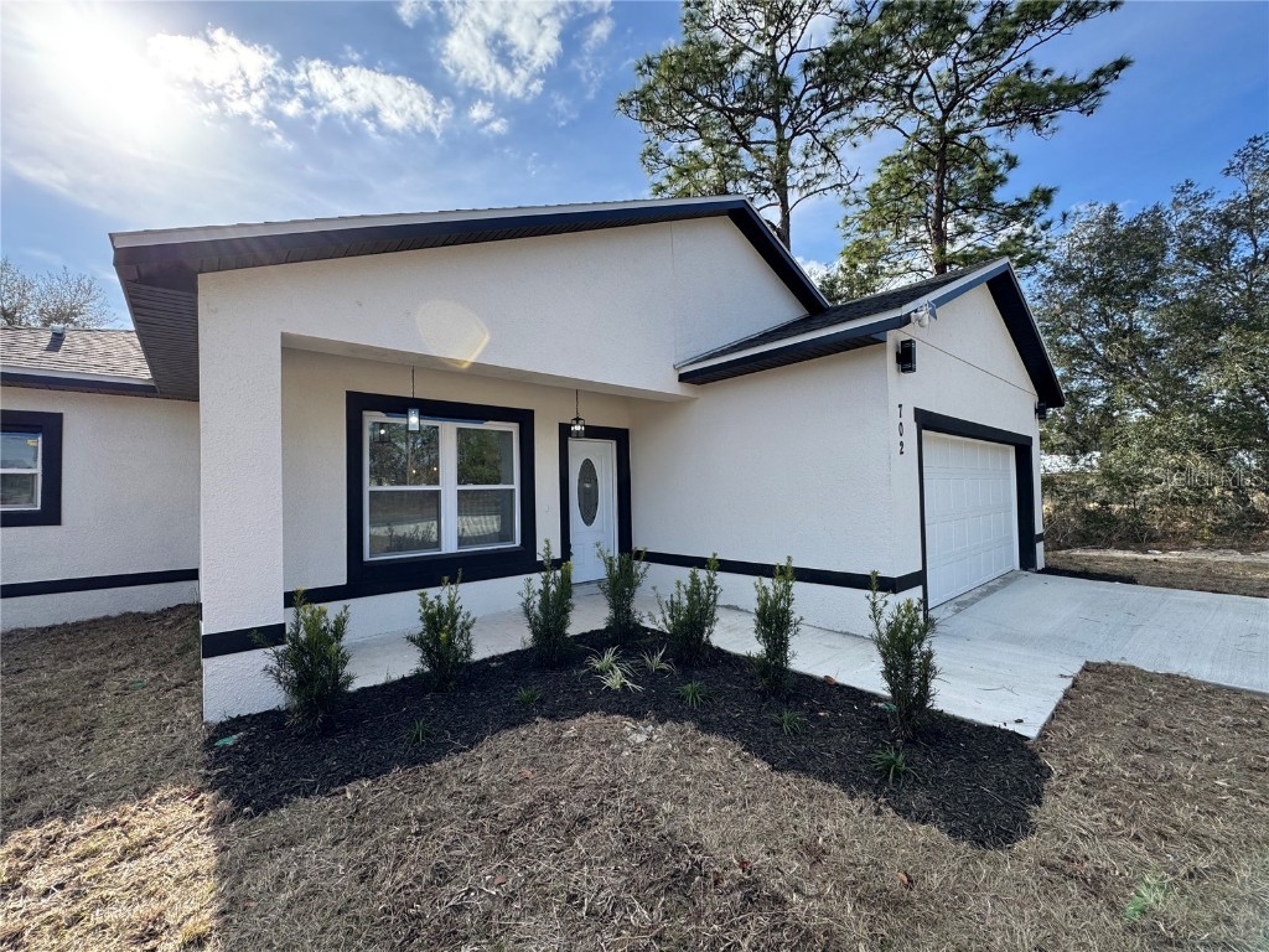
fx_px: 513
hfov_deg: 102.1
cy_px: 476
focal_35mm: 14
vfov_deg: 85.7
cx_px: 634
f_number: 2.2
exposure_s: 1/727
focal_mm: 2.22
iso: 40
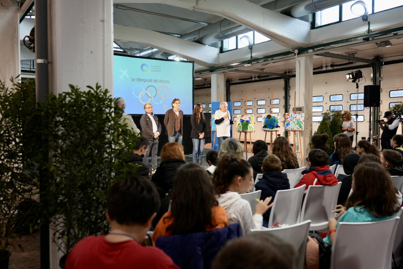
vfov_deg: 43.6
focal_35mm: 30
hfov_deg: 61.9
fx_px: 336
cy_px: 134
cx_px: 202
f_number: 4
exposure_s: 1/160
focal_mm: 30
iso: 2500
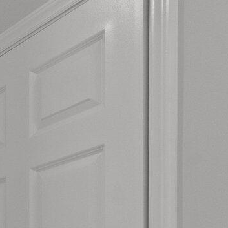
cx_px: -409
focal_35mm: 69
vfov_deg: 22.0
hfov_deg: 12.6
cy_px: 312
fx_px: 514
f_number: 7.1
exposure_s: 1/15
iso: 640
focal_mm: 14
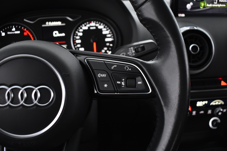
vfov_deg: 43.6
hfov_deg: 61.9
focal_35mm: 30
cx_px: 114
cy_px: 76
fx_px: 189
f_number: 3.8
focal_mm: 20
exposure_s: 1/30
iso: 2200
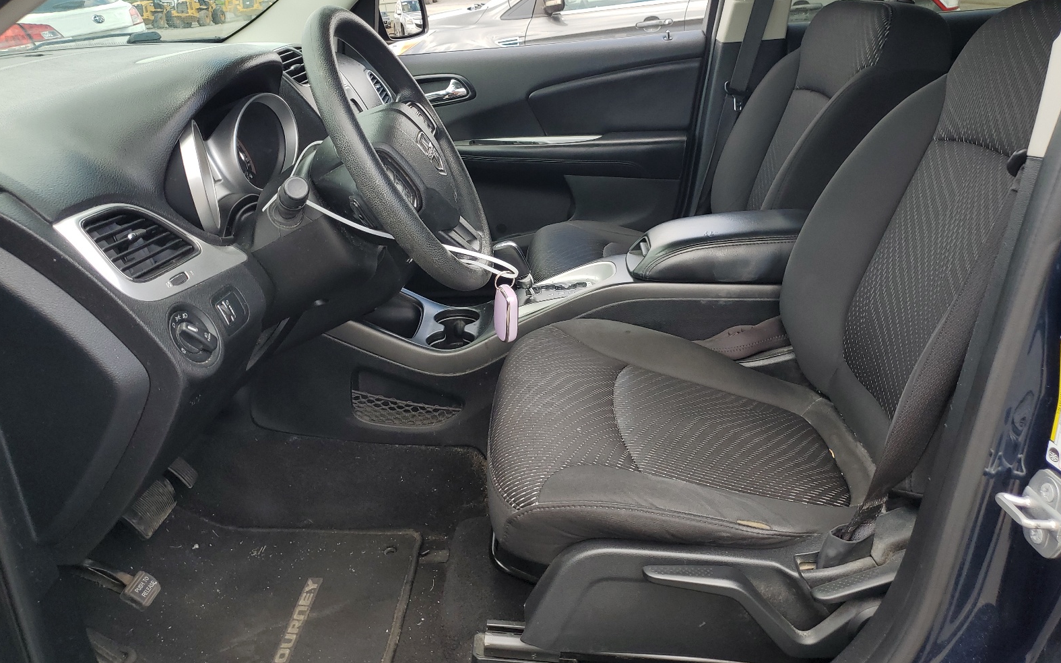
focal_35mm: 28
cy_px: 263
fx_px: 810
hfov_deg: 66.5
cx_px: 530
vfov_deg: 44.3
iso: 50
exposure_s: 1/435
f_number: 1.5
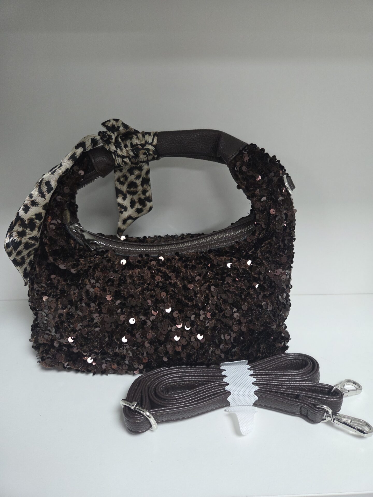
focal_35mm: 23
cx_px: 186
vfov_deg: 73.9
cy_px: 248
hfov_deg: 58.9
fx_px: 330
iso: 250
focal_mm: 5.4
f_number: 1.8
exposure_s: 1/100
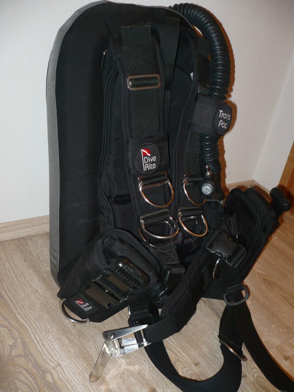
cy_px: 196
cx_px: 147
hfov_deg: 40.7
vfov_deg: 52.6
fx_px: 396
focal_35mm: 35
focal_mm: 5.8
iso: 100
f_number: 2.8
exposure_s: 1/30
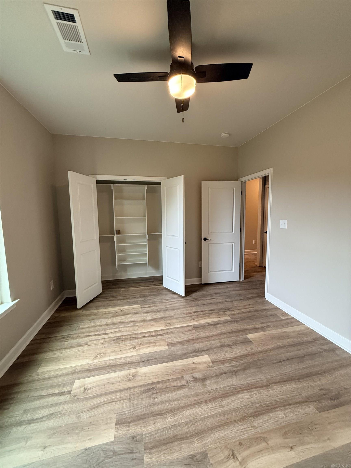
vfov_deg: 102.1
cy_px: 234
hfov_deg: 85.7
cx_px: 176
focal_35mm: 14
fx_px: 189
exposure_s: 1/99
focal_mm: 2.22
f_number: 2.2
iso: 320
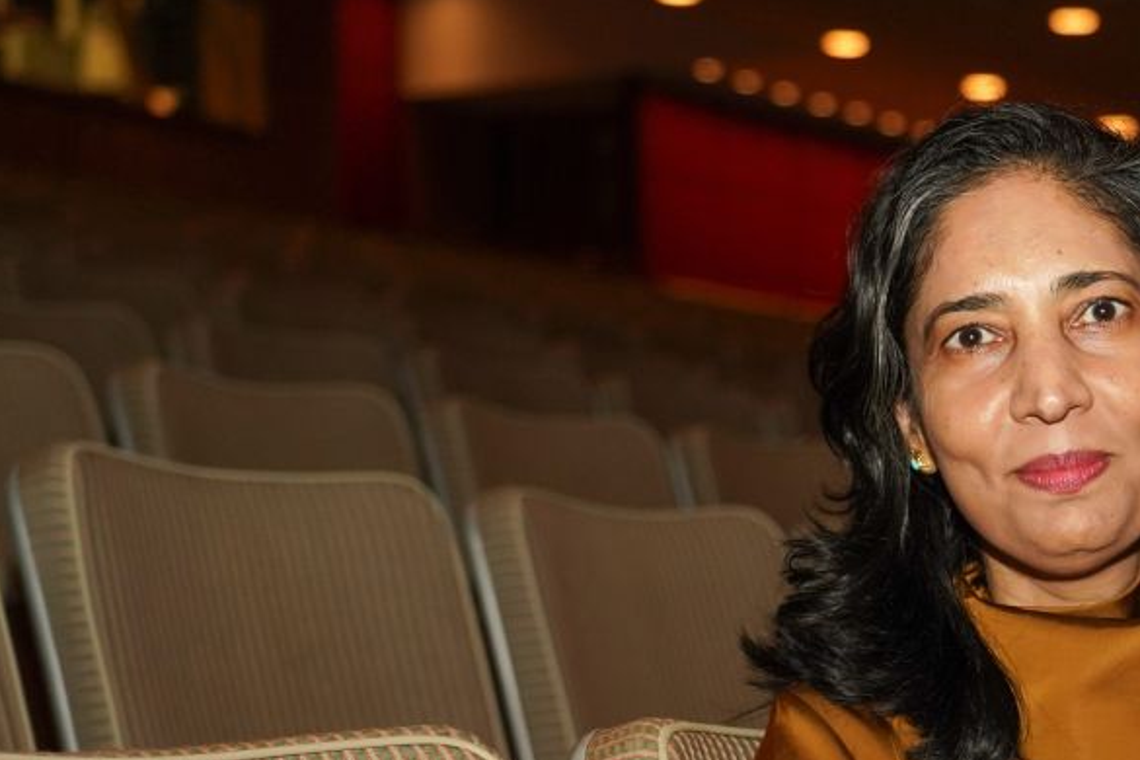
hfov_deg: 18.7
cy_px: 705
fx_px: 3356
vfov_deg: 12.8
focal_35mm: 106
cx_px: 1165
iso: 1600
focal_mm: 50
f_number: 4
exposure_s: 1/250
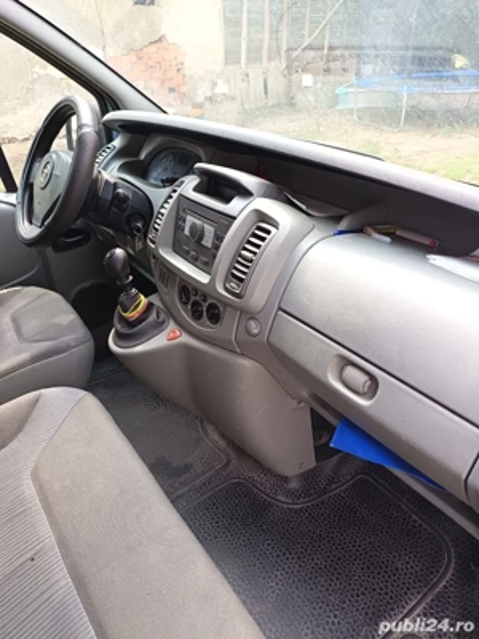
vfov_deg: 71.6
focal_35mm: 24
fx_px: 443
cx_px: 240
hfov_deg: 56.8
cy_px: 320
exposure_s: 1/100
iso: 334
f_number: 1.75
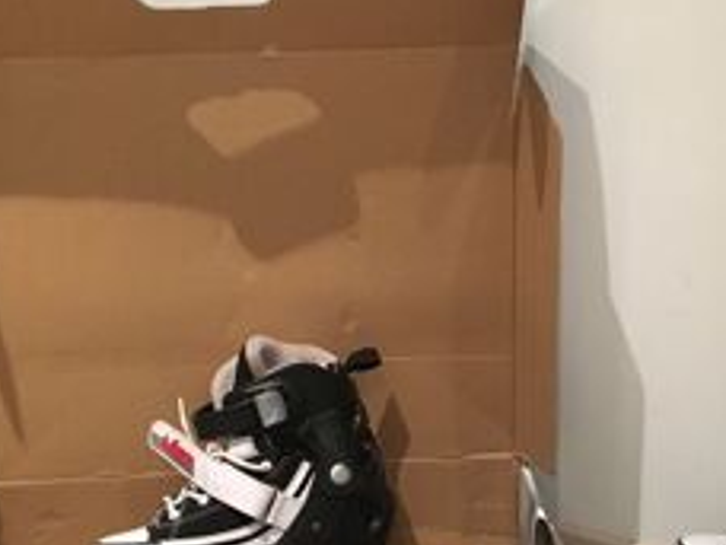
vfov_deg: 23.9
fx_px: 1279
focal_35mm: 61
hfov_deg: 31.6
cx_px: 436
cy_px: 386
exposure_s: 1/17
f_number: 2.2
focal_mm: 4.15
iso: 250
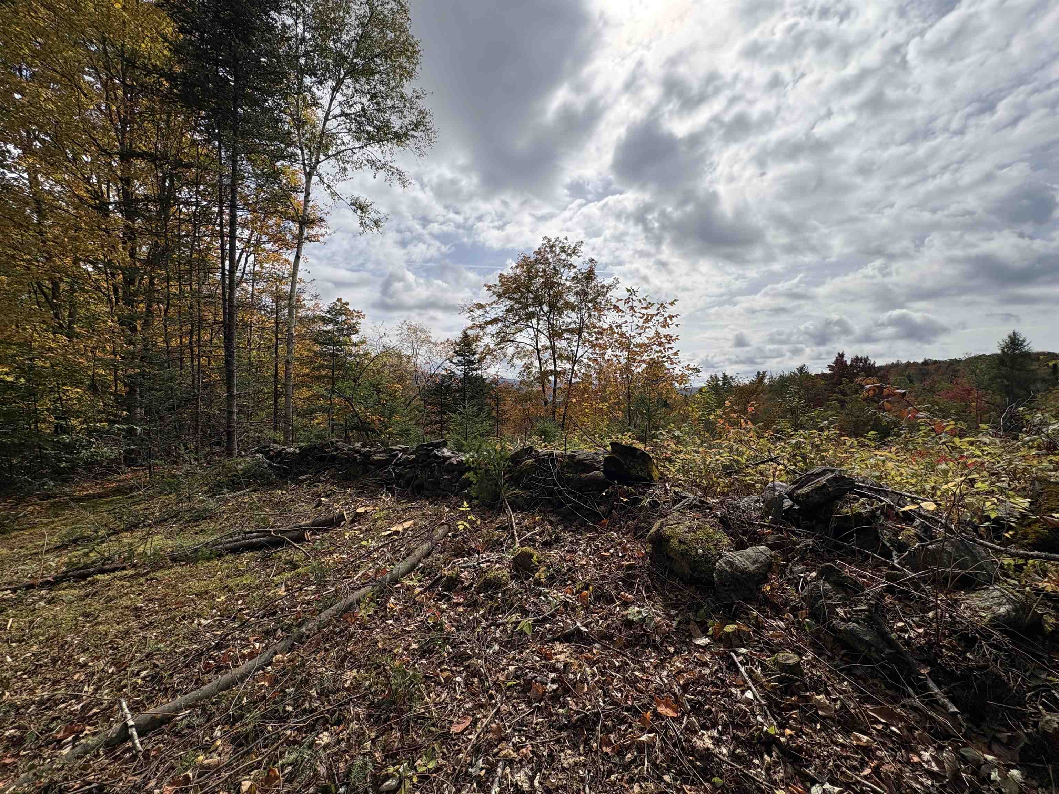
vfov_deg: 85.7
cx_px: 530
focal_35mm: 14
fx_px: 428
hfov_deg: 102.1
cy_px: 397
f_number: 2.2
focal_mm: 2.22
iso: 40
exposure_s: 1/4630
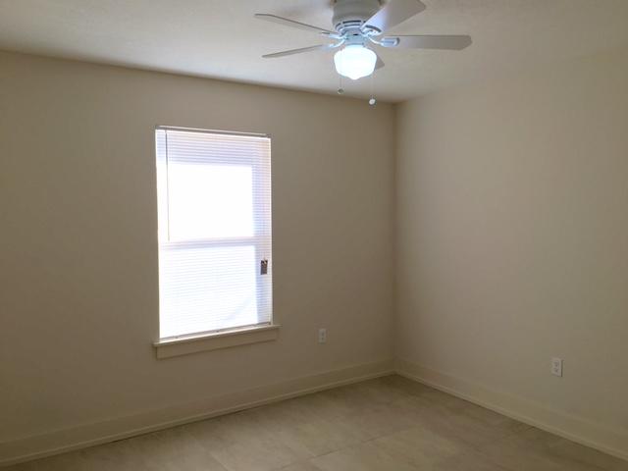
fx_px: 526
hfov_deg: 61.7
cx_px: 314
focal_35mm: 29
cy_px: 236
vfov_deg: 48.2
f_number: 2.2
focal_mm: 4.15
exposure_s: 1/120
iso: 25
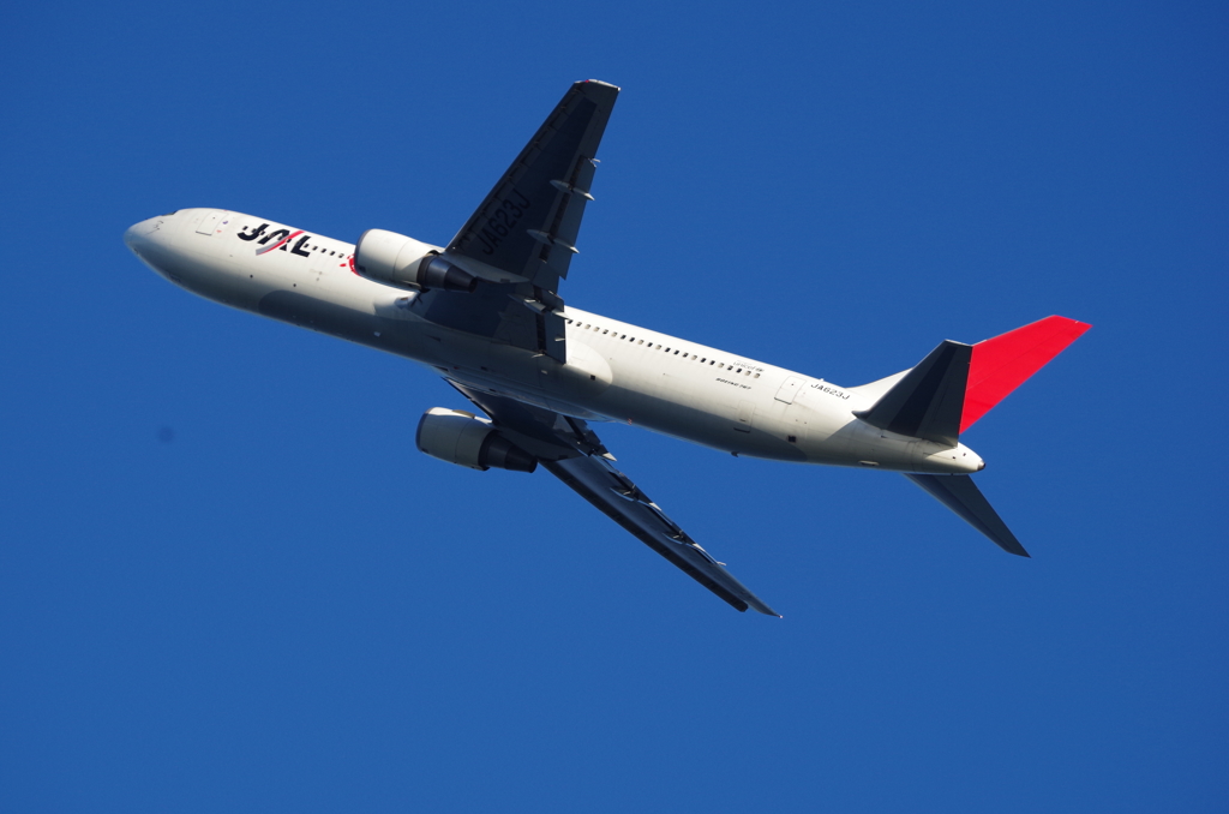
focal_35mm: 285
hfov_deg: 7.2
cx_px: 614
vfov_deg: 4.8
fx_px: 9708
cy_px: 407
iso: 200
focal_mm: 190
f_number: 7.1
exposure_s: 1/500
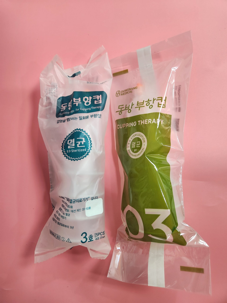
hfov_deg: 58.9
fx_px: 201
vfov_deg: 73.9
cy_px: 152
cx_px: 114
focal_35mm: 23
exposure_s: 1/120
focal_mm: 5.4
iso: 320
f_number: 1.8
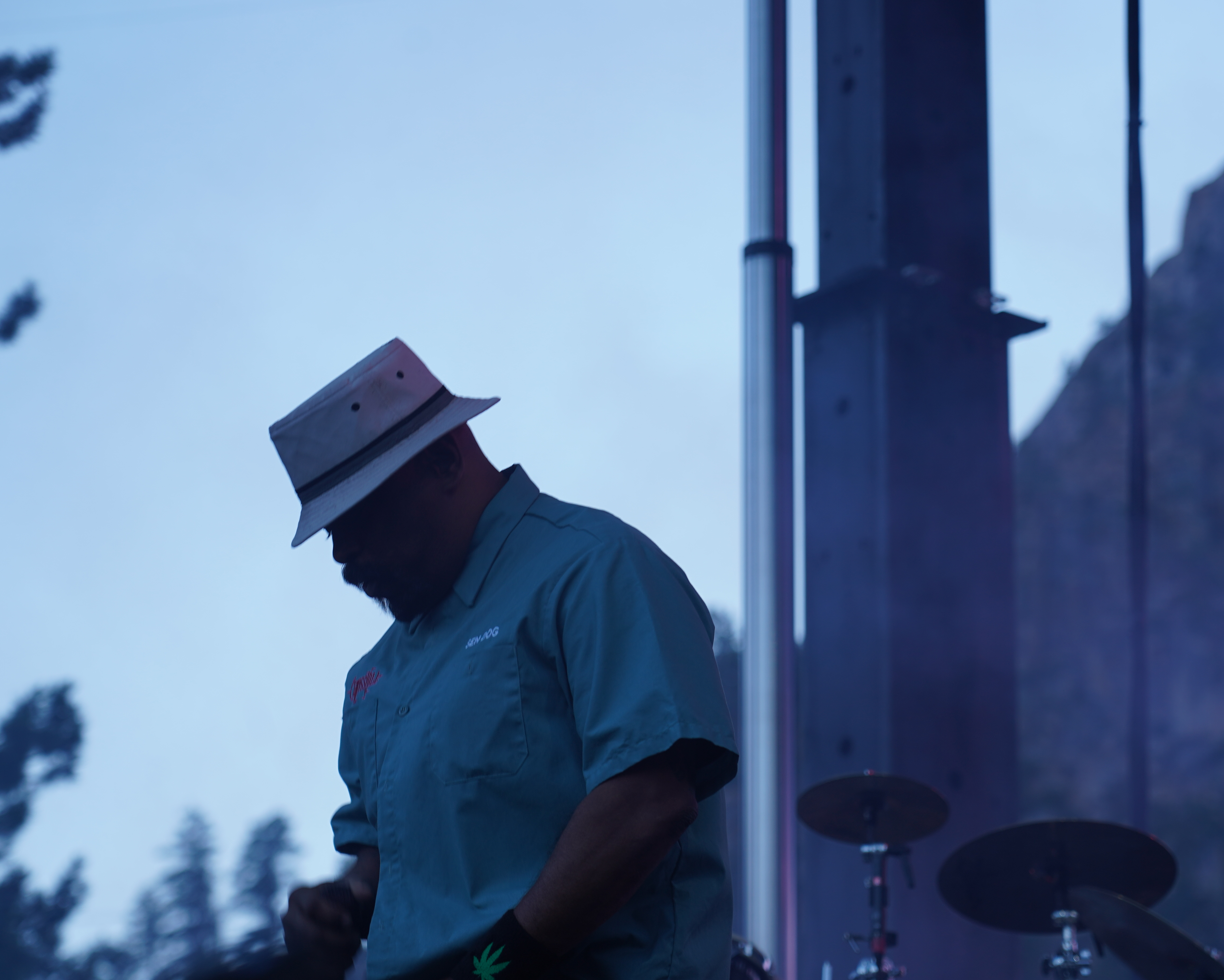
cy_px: 505
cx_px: 615
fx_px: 4673
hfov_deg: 14.9
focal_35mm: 129
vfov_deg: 12.0
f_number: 4.5
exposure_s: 1/160
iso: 100
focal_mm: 105
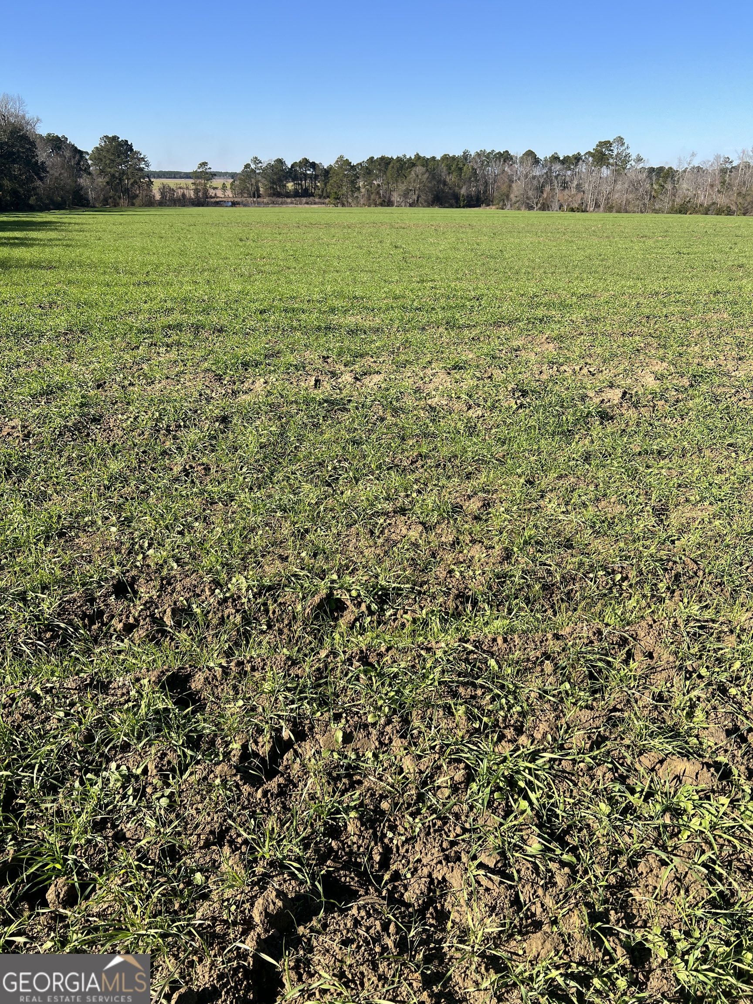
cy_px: 502
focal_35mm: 26
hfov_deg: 53.1
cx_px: 376
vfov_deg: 67.3
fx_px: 754
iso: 50
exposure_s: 1/2404
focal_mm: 5.7
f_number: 1.5
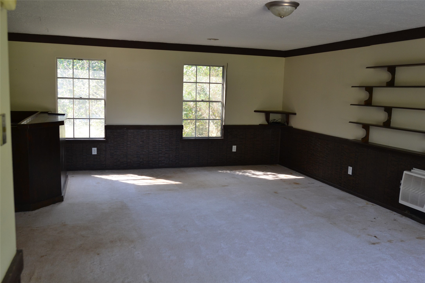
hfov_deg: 61.9
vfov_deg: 43.6
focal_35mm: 30
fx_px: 354
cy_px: 142
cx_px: 212
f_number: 3.2
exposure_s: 1/60
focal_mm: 20
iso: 400
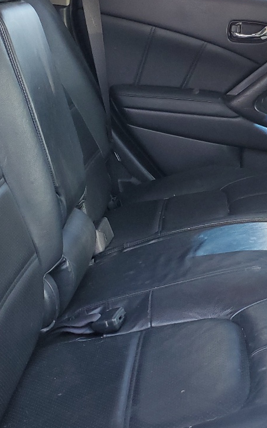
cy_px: 188
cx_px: 281
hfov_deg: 20.5
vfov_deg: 33.4
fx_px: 710
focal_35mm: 61
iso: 73
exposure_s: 1/120
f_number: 1.5
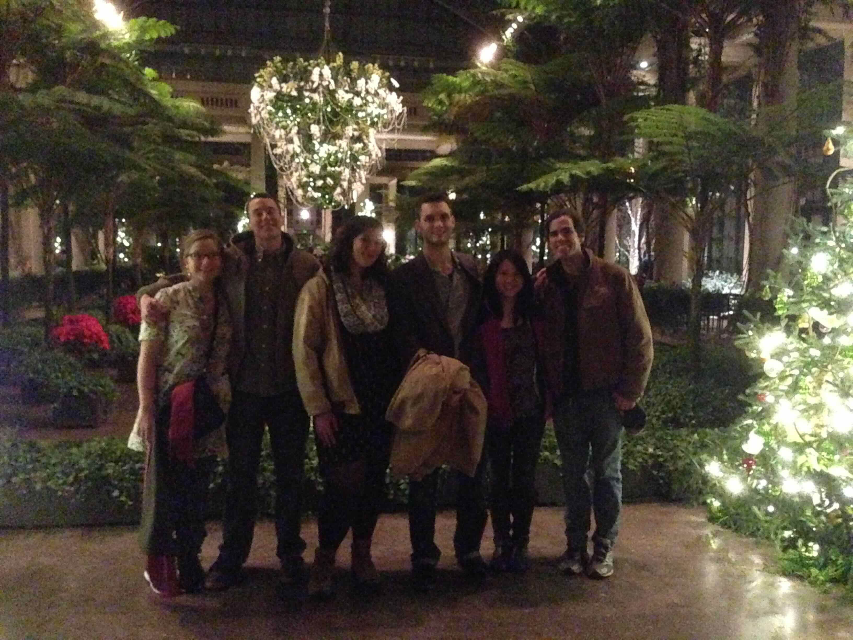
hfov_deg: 29.4
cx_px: 426
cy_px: 320
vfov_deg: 22.3
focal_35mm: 66
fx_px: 1626
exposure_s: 1/15
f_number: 2.4
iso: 2500
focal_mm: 4.12
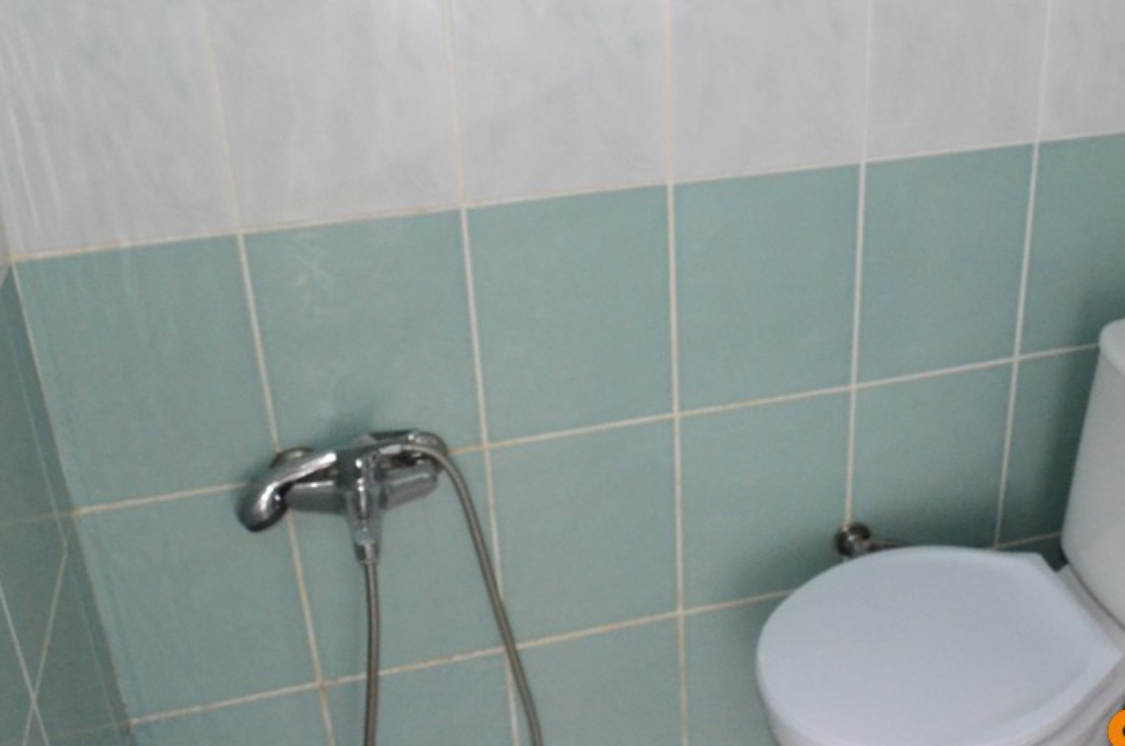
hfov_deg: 48.0
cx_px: 711
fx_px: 1248
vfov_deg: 32.9
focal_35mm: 40
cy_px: 233
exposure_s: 1/200
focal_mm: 18
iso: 5600
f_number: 6.7
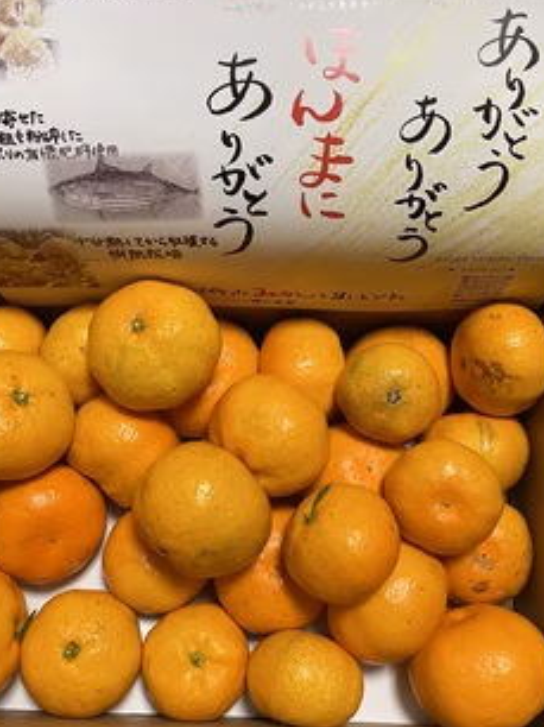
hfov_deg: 41.7
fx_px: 713
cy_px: 385
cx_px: 247
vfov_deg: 54.0
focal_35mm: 34
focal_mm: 4.2
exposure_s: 1/60
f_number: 1.6
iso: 200
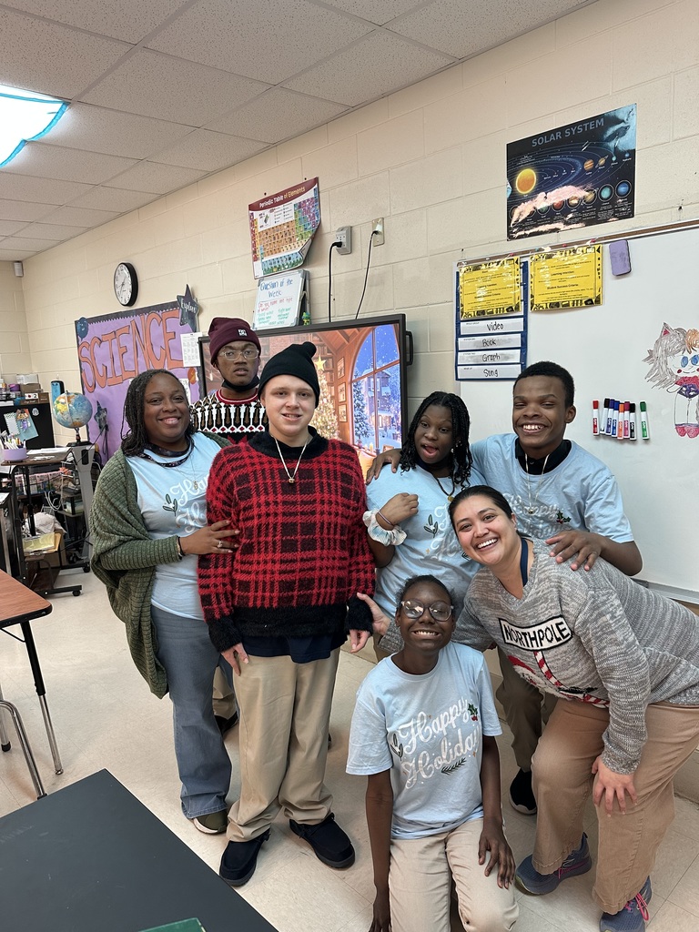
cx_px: 350
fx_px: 646
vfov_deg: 71.6
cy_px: 466
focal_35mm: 24
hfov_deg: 56.8
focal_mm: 6.86
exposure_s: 1/60
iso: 200
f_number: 1.78
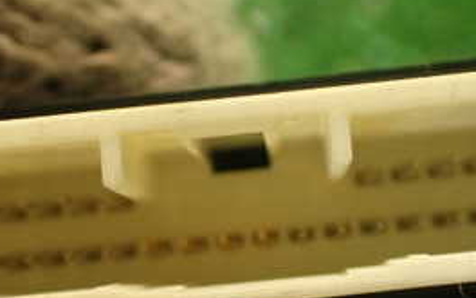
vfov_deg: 16.8
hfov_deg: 26.8
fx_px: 999
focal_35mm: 77
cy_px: 238
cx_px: 252
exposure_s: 1/30
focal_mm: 5.79
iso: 200
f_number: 2.4
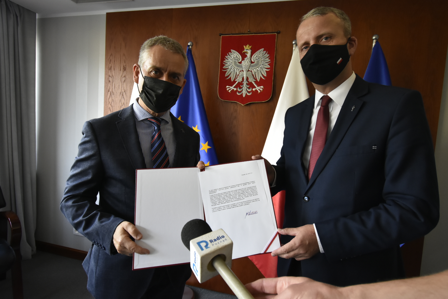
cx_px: 224
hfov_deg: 85.4
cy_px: 150
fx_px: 243
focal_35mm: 20
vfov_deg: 63.2
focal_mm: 13
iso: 1600
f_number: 5
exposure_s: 1/125
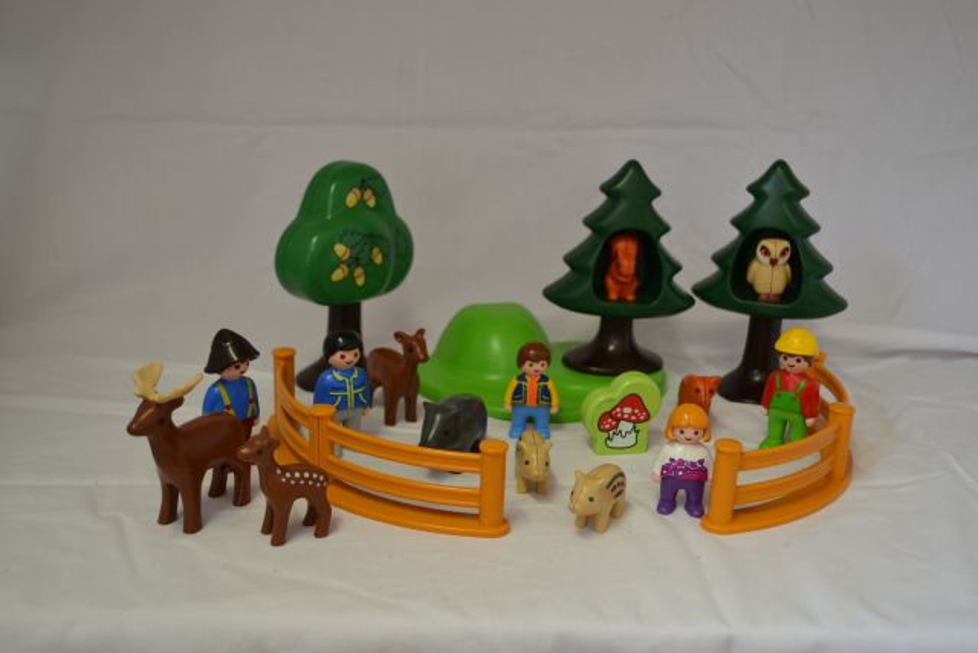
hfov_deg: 46.4
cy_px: 326
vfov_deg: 31.9
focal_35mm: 42
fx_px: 1141
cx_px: 489
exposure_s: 1/40
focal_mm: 28
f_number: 4.5
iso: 400
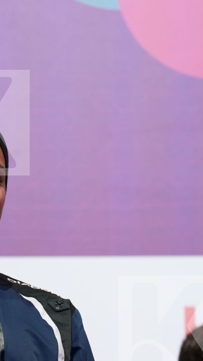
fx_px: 3878
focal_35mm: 405
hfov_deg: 3.0
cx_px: -24
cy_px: 328
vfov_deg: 5.3
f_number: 3.5
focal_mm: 200
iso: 1250
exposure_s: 1/250
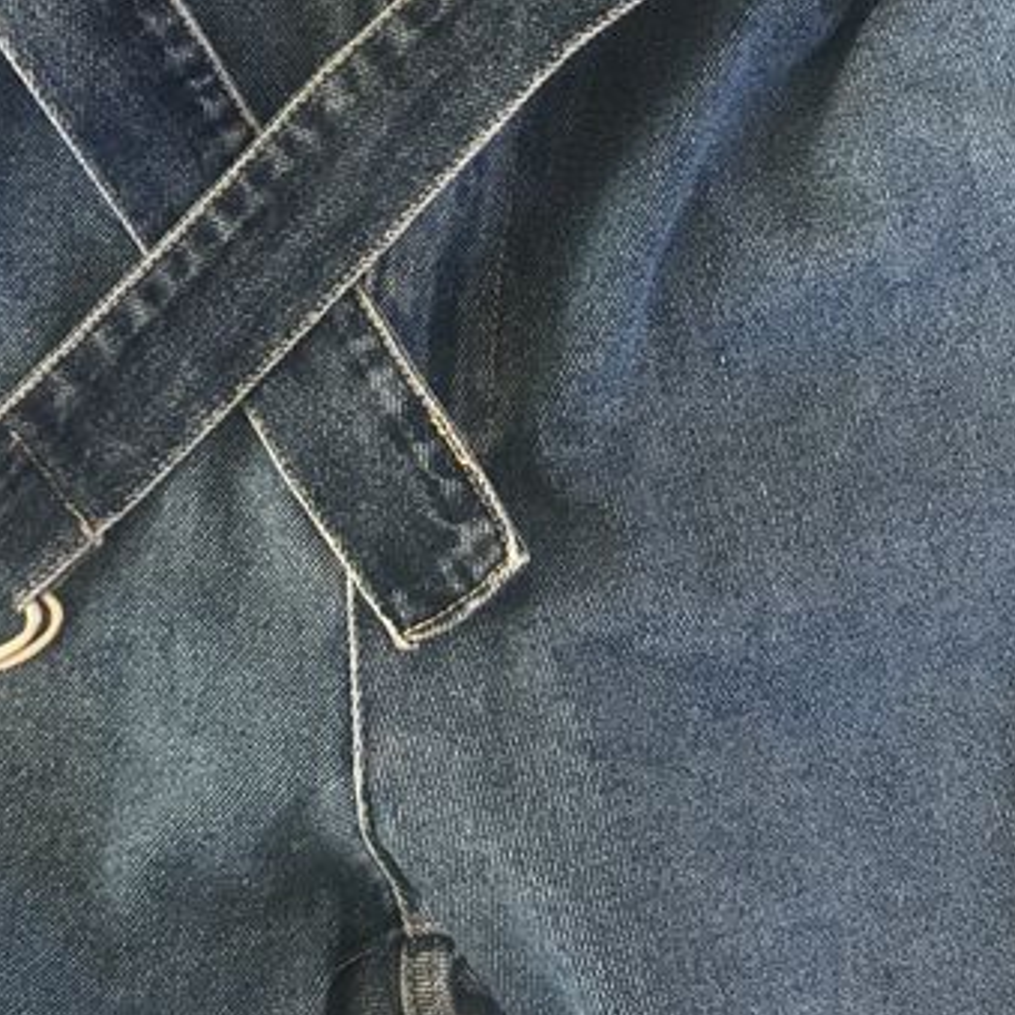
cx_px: 323
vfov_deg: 23.6
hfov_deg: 23.5
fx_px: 2422
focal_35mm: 73
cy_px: 347
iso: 25
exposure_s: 1/33
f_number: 1.8
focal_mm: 3.99
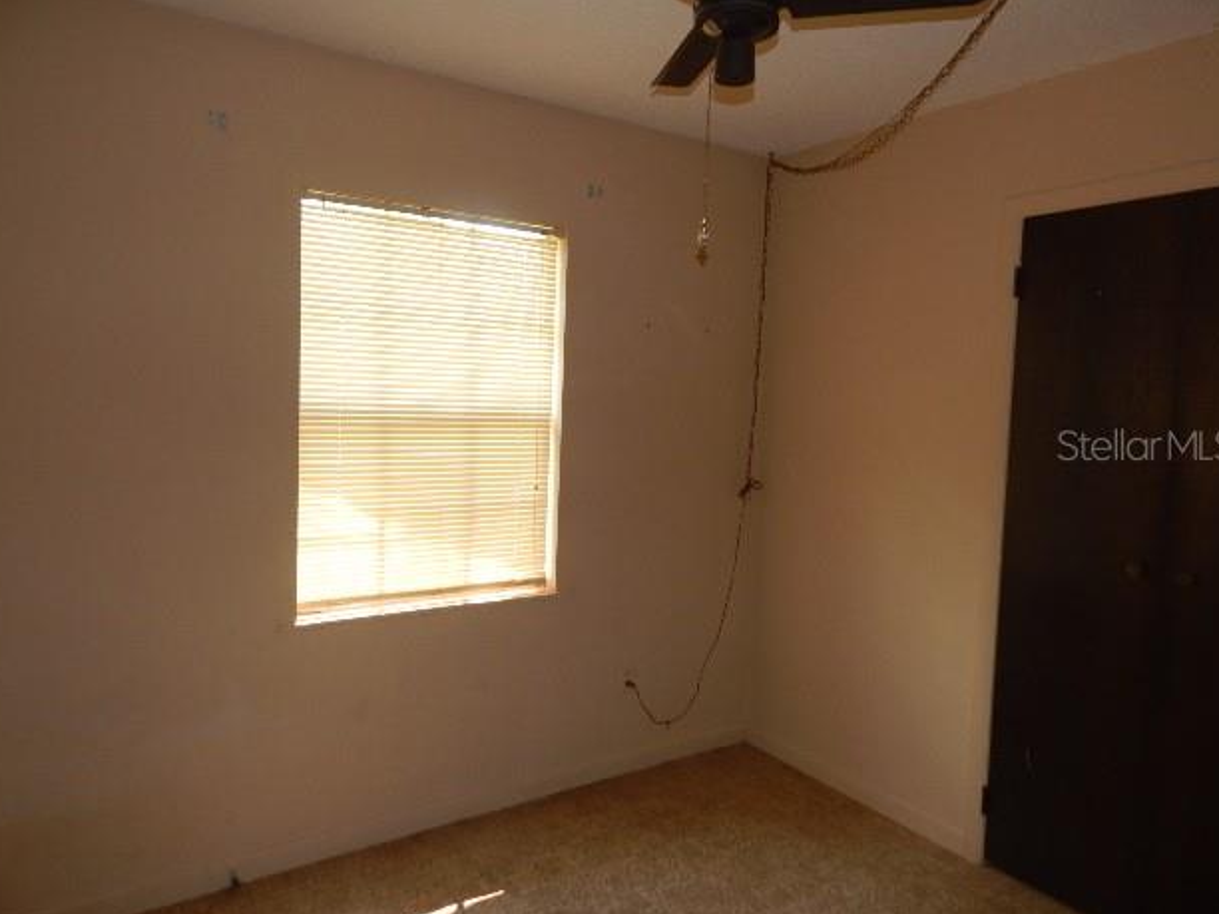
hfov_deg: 73.9
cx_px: 608
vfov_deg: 58.9
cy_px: 444
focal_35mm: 23
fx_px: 810
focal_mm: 4
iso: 125
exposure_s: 1/40
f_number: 3
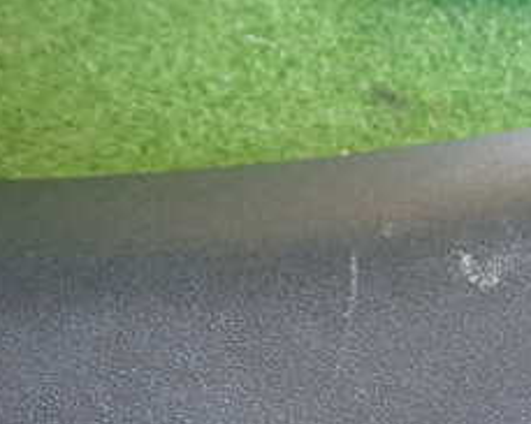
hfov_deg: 26.3
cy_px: 463
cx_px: 642
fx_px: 1005
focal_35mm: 64
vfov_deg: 22.5
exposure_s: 1/30
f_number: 2
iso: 200
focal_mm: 4.5
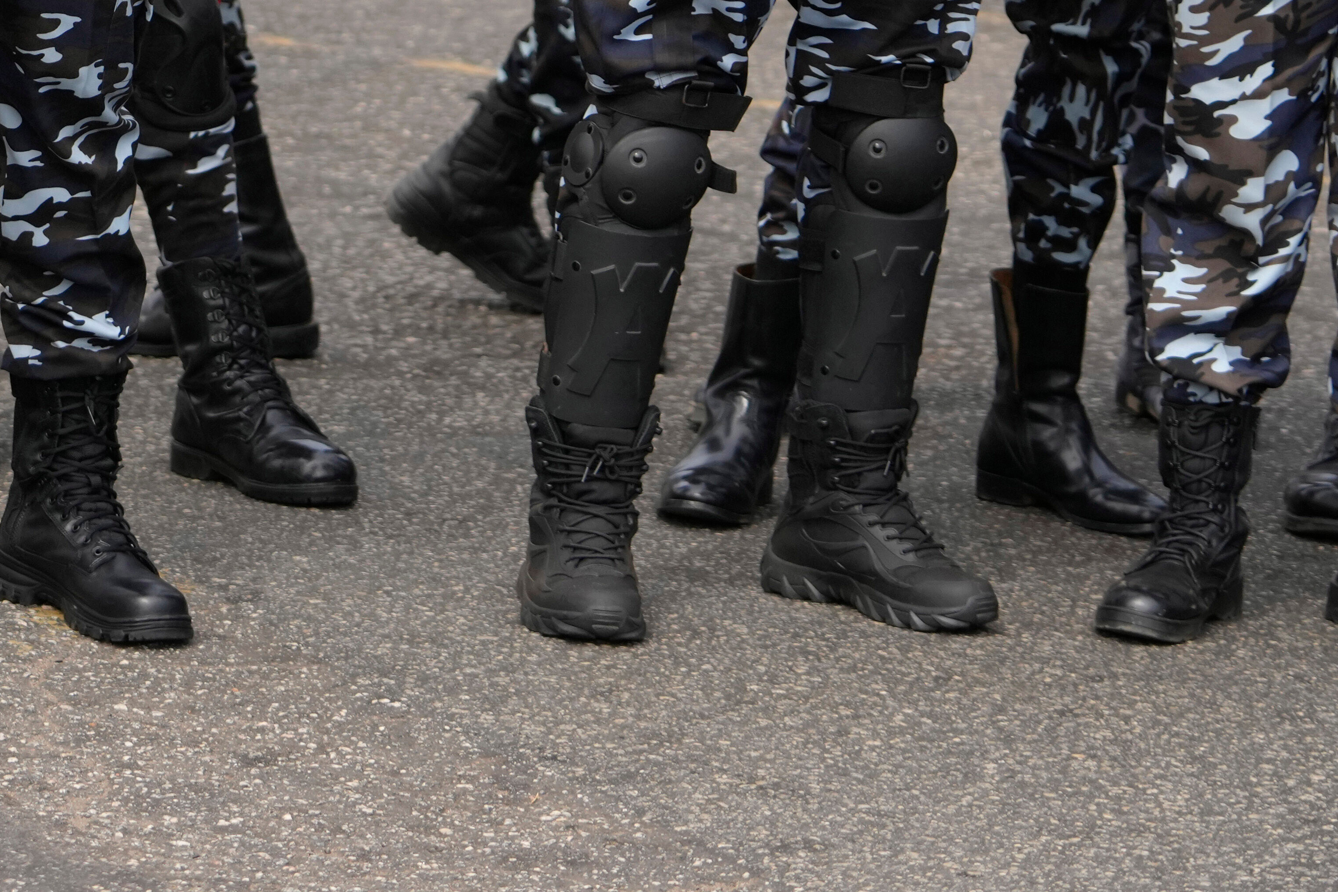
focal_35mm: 199
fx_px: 7396
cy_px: -322
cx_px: -25
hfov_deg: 10.2
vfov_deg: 6.8
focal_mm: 70
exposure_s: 1/2500
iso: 500
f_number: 3.5
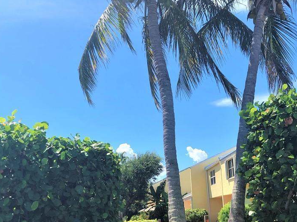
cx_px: 185
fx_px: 352
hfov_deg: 45.4
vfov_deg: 34.7
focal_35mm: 41
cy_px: 154
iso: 20
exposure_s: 1/1845
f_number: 1.8
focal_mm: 4
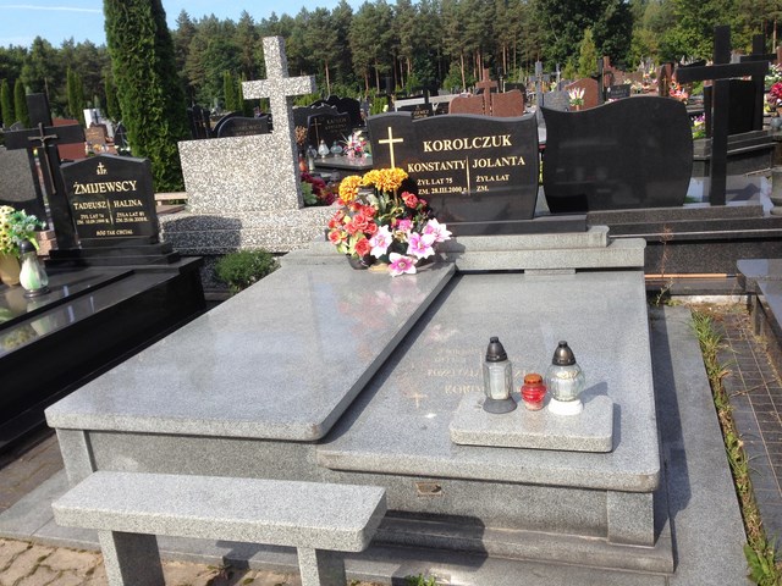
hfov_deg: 55.4
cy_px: 293
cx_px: 391
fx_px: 745
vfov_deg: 42.9
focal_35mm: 33
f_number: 2.4
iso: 50
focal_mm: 4.12
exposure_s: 1/1063
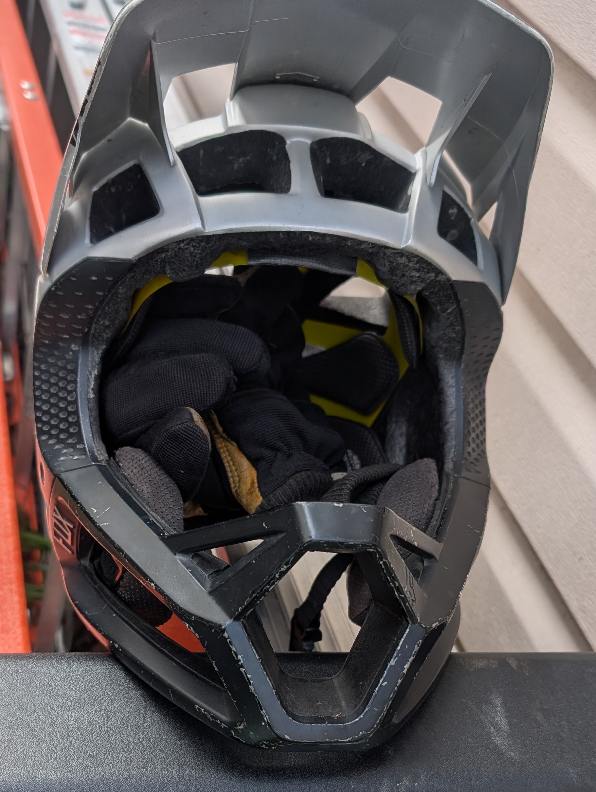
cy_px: 593
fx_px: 962
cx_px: 254
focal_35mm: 42
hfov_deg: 34.4
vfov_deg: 43.3
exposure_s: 1/107
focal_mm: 6.9
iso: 21
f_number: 1.68
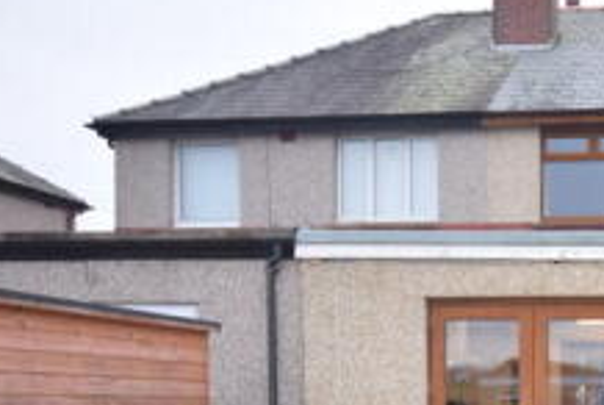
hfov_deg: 30.9
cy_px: 434
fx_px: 983
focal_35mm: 58
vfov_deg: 22.1
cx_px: 641
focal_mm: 13
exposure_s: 1/125
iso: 280
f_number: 5.6
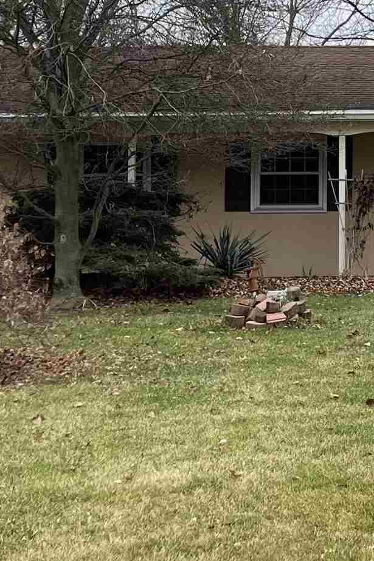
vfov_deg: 22.4
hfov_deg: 14.5
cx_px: 491
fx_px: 1403
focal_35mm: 90
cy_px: 152
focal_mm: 4.2
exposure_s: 1/647
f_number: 1.6
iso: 32
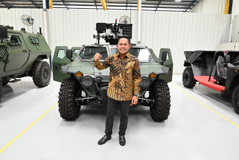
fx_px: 159
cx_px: 120
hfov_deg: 73.7
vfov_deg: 53.2
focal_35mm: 24
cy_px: 80
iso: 6400
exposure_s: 1/320
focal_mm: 24
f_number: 9
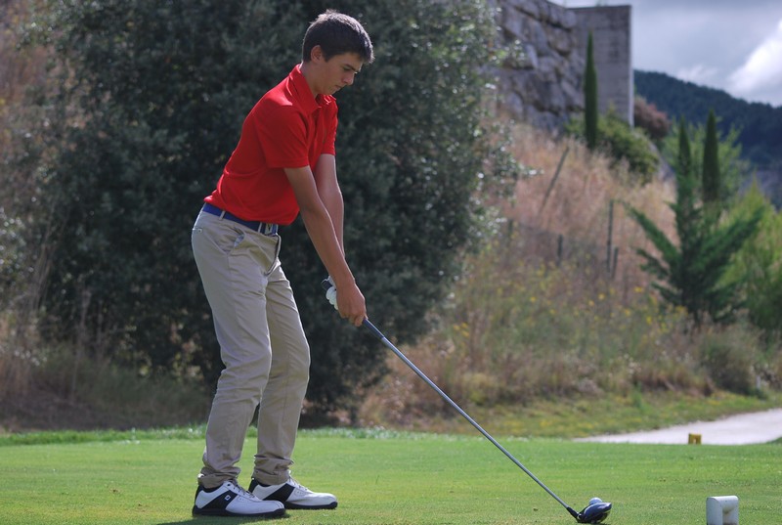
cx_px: 391
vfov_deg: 13.1
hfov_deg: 19.4
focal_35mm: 105
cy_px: 262
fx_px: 2285
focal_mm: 70
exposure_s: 1/1000
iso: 100
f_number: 4
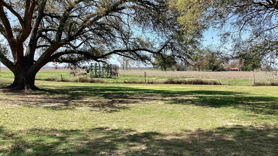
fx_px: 287
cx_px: 150
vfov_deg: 30.4
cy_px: 80
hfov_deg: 51.6
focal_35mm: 39
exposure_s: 1/727
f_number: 2.4
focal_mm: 3.3
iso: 25
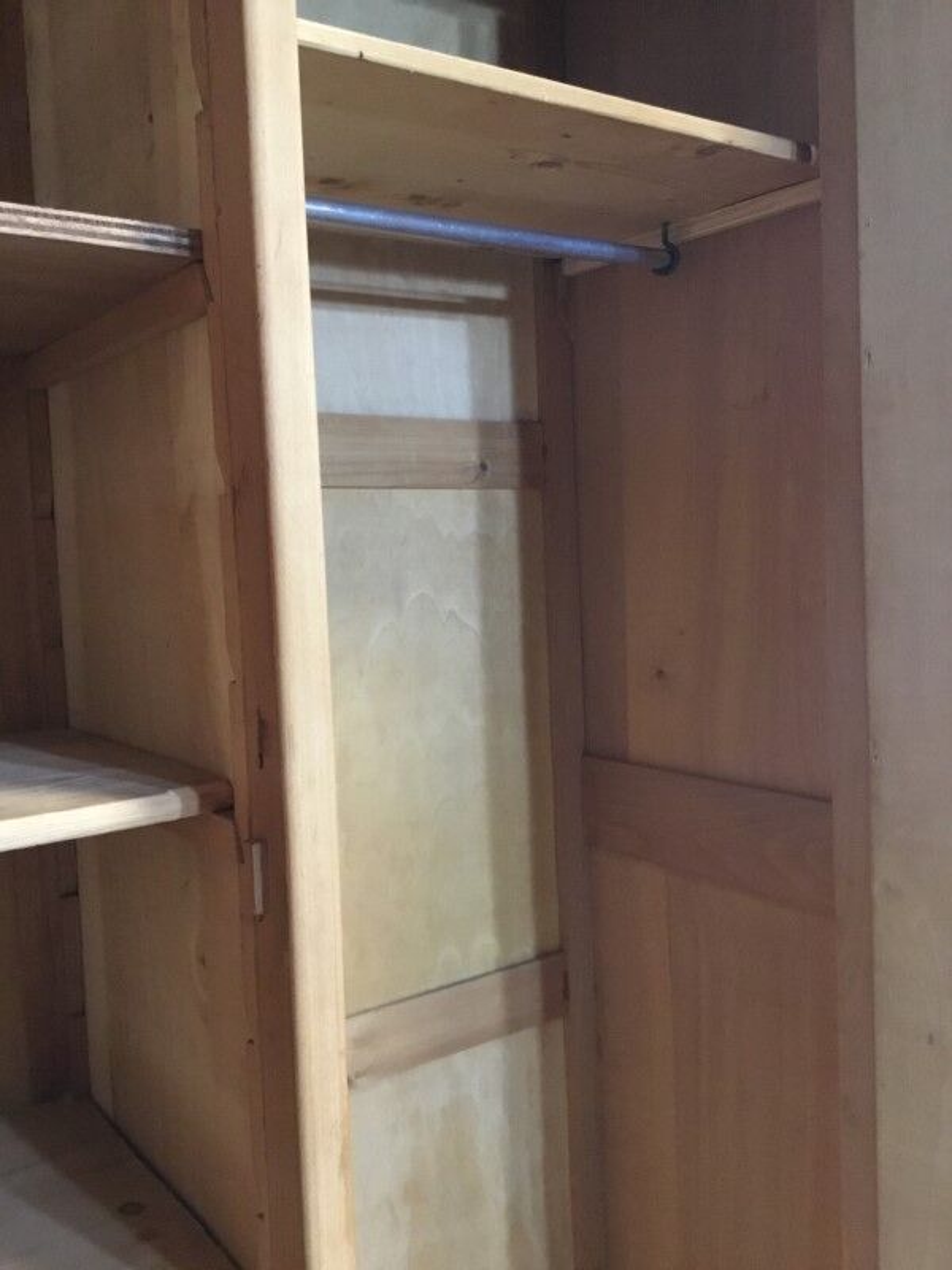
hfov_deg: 45.4
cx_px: 476
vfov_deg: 58.4
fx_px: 1137
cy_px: 635
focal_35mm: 31
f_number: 2.4
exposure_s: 1/17
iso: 250
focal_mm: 3.3
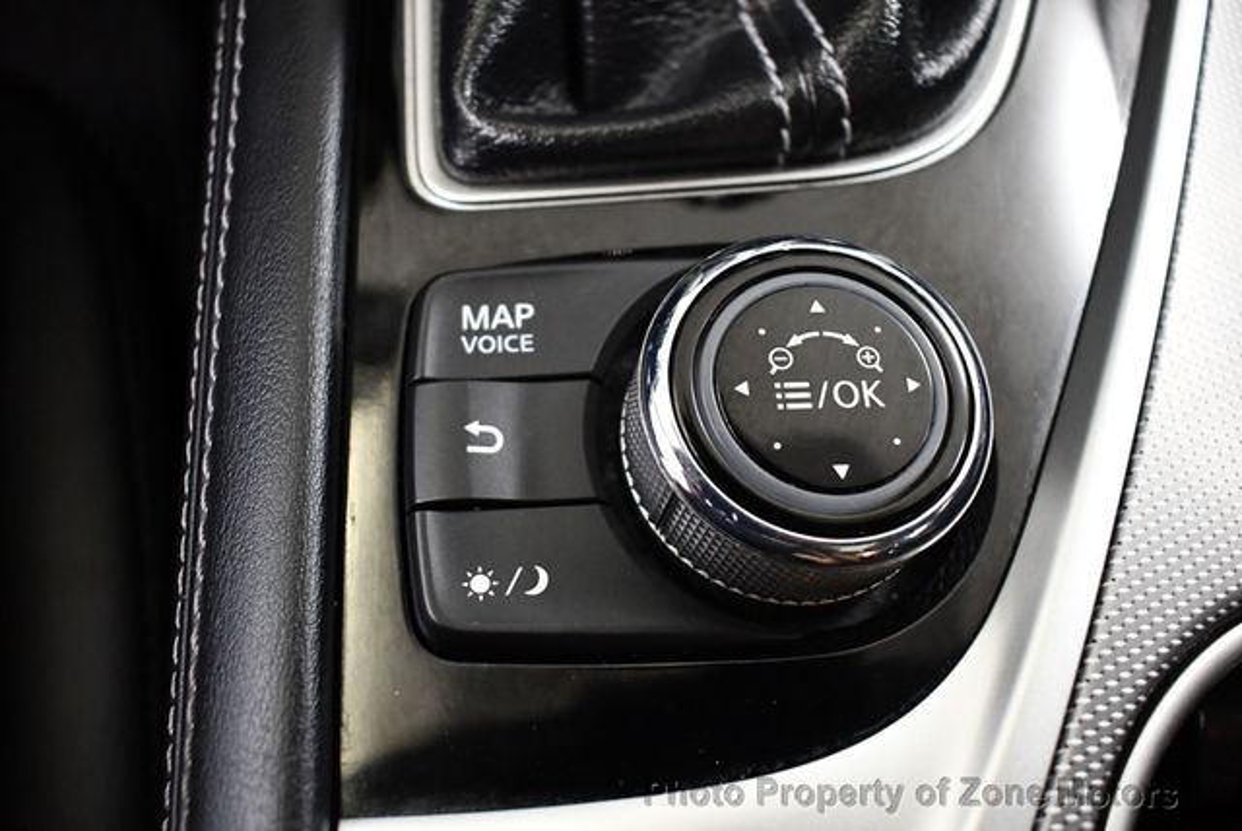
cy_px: 416
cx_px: 621
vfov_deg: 36.9
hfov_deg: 53.1
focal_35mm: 36
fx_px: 1243
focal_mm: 18
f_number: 3.5
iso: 3200
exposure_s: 1/100
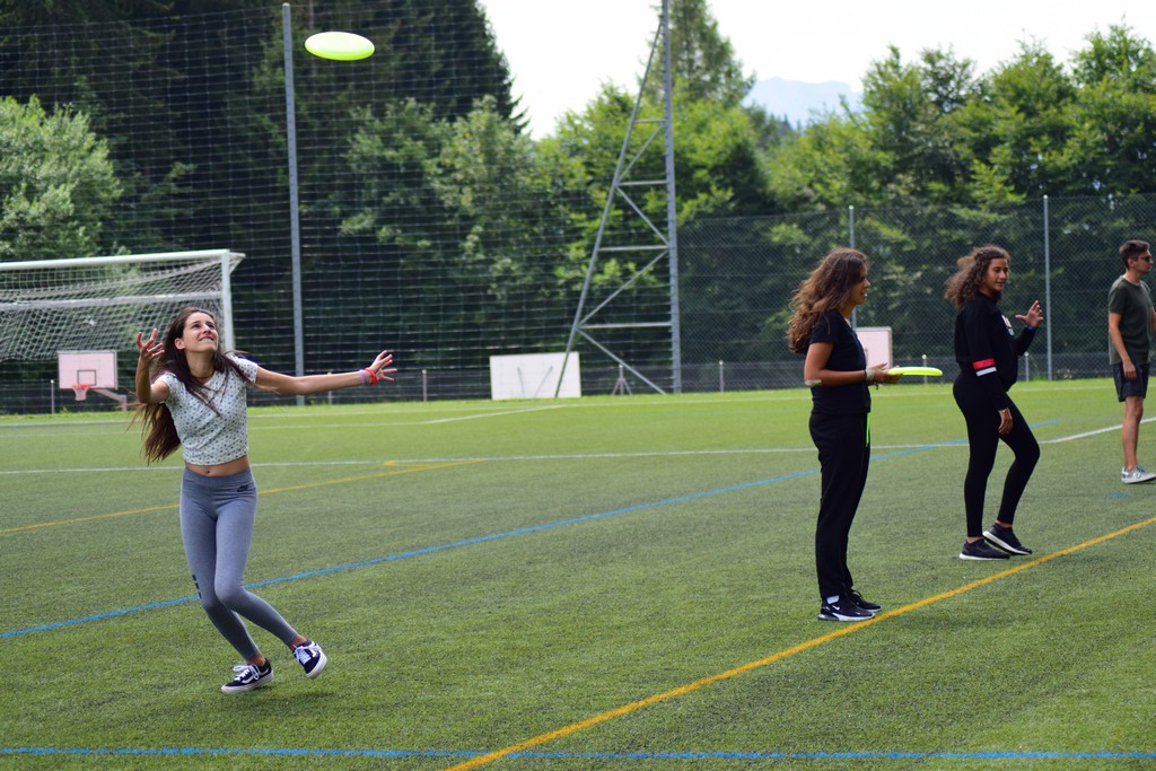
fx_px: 3372
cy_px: 386
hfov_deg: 19.5
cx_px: 578
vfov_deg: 13.0
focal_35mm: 105
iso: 400
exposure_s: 1/1250
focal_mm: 70
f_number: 4.5
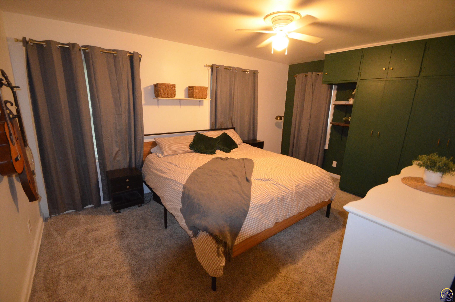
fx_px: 189
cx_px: 228
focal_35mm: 15
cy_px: 151
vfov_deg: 77.1
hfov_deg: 100.5
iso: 3200
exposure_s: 1/60
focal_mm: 10
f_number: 3.5
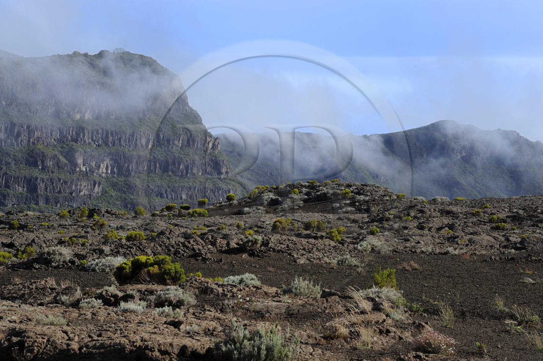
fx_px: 2411
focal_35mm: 160
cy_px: 180
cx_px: 272
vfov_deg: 8.6
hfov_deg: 12.8
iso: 400
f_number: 18
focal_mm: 160
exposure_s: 1/160
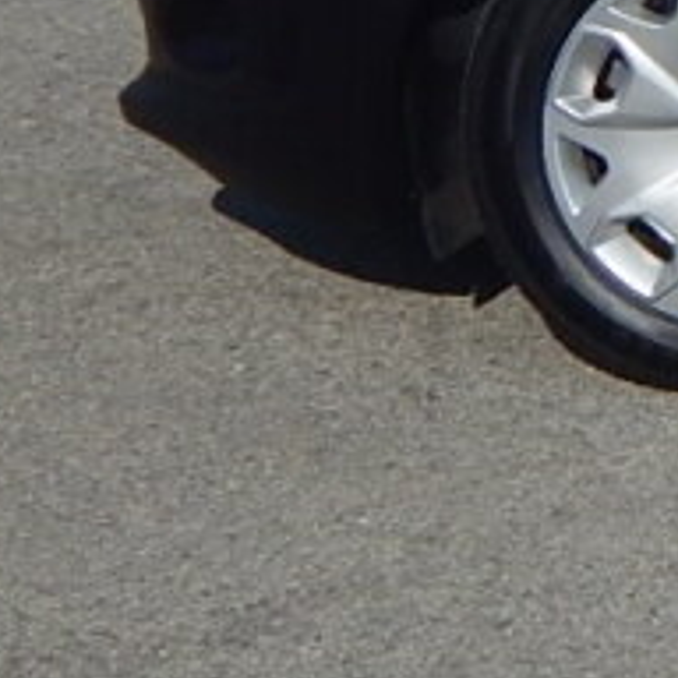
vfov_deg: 7.7
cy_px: -254
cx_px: 2207
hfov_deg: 6.9
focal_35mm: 224
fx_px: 4964
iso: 125
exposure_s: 1/1500
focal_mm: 6.8
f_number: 6.9
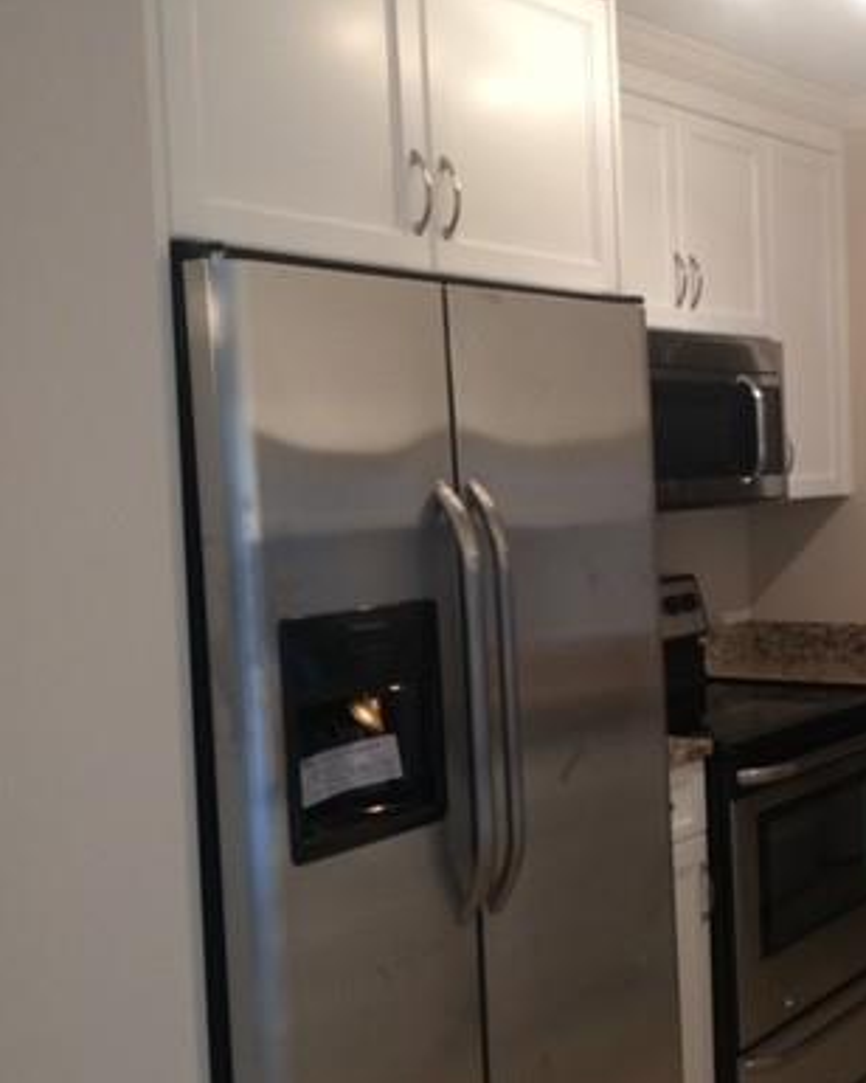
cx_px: 849
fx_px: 1506
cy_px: 529
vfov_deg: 39.5
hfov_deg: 30.1
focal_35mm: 47
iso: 64
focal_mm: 4.15
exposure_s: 1/30
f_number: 2.2
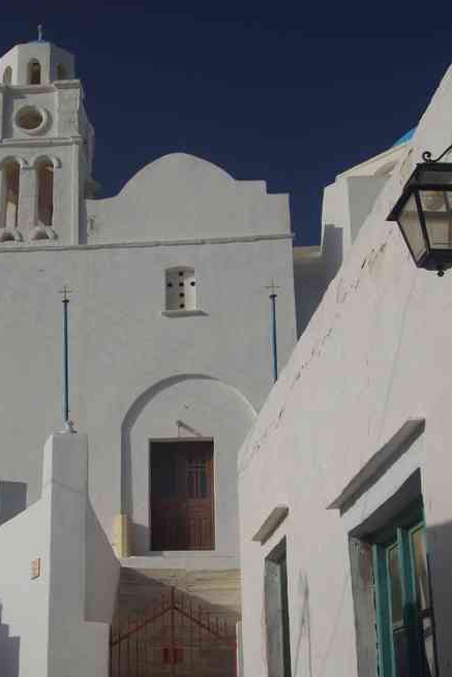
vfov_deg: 32.5
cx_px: 109
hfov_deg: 21.9
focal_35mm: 62
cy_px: 414
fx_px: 1158
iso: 100
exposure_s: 1/125
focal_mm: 26.9
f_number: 11
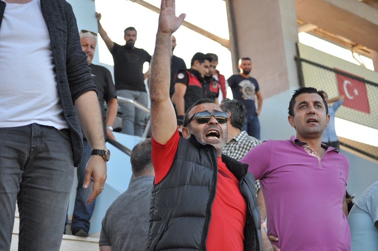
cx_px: 189
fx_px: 865
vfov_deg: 16.5
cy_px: 126
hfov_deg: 24.6
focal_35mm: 82
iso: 800
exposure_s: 1/800
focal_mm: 55
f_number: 4
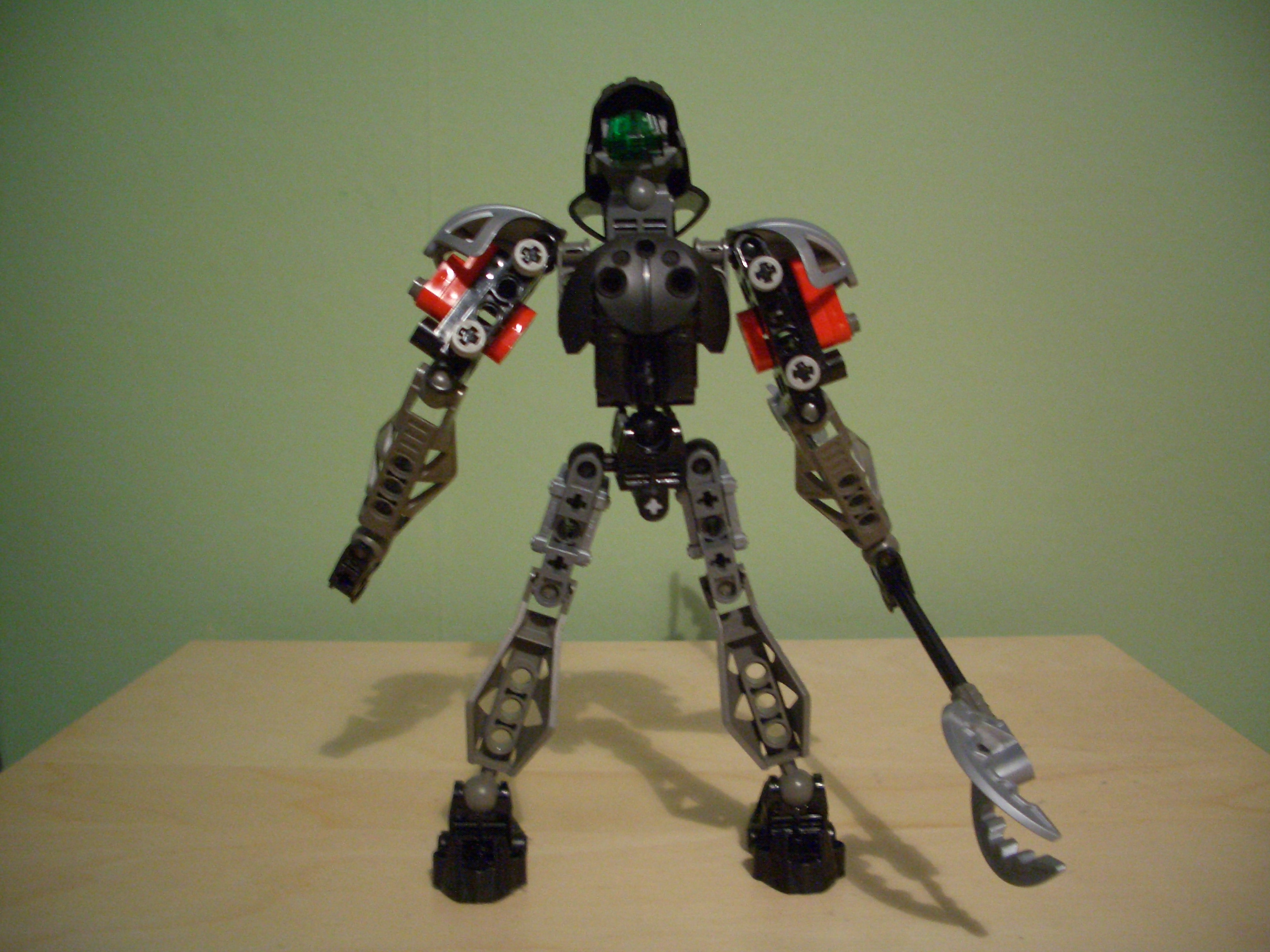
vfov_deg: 40.7
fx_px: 1284
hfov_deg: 52.6
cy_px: 476
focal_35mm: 35
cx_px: 635
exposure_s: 1/10
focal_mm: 5.8
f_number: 2.6
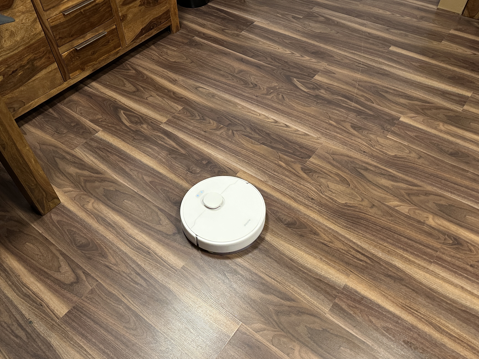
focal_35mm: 28
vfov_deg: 49.7
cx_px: 226
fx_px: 387
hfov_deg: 63.4
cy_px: 189
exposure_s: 1/50
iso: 250
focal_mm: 6.86
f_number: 1.78
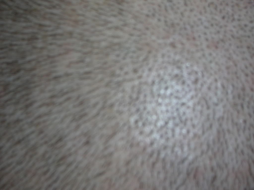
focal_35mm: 108
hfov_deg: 18.2
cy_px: 95
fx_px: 792
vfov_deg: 13.7
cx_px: 127
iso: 50
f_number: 9.4
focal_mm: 14.1
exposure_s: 1/60.1
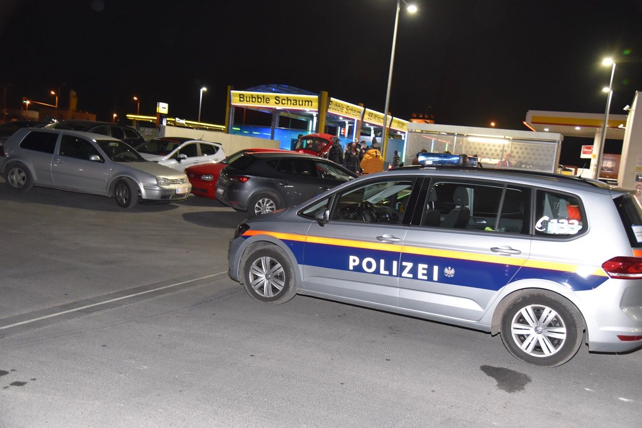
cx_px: 328
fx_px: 588
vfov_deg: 40.0
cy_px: 218
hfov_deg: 57.2
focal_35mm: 33
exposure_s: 1/60
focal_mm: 32
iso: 3200
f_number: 4
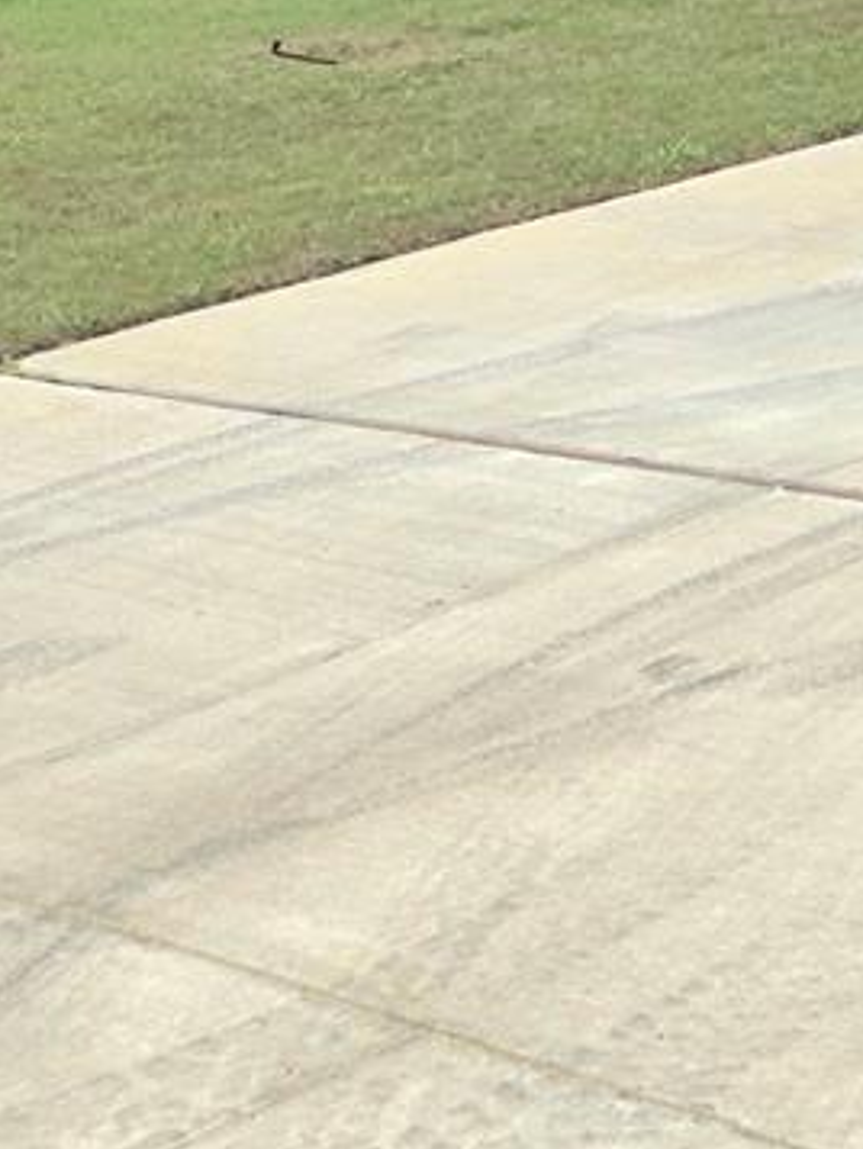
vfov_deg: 17.9
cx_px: 1591
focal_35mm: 99
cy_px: -544
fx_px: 3289
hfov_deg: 13.3
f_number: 1.8
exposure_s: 1/2000
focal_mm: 5.4
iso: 25
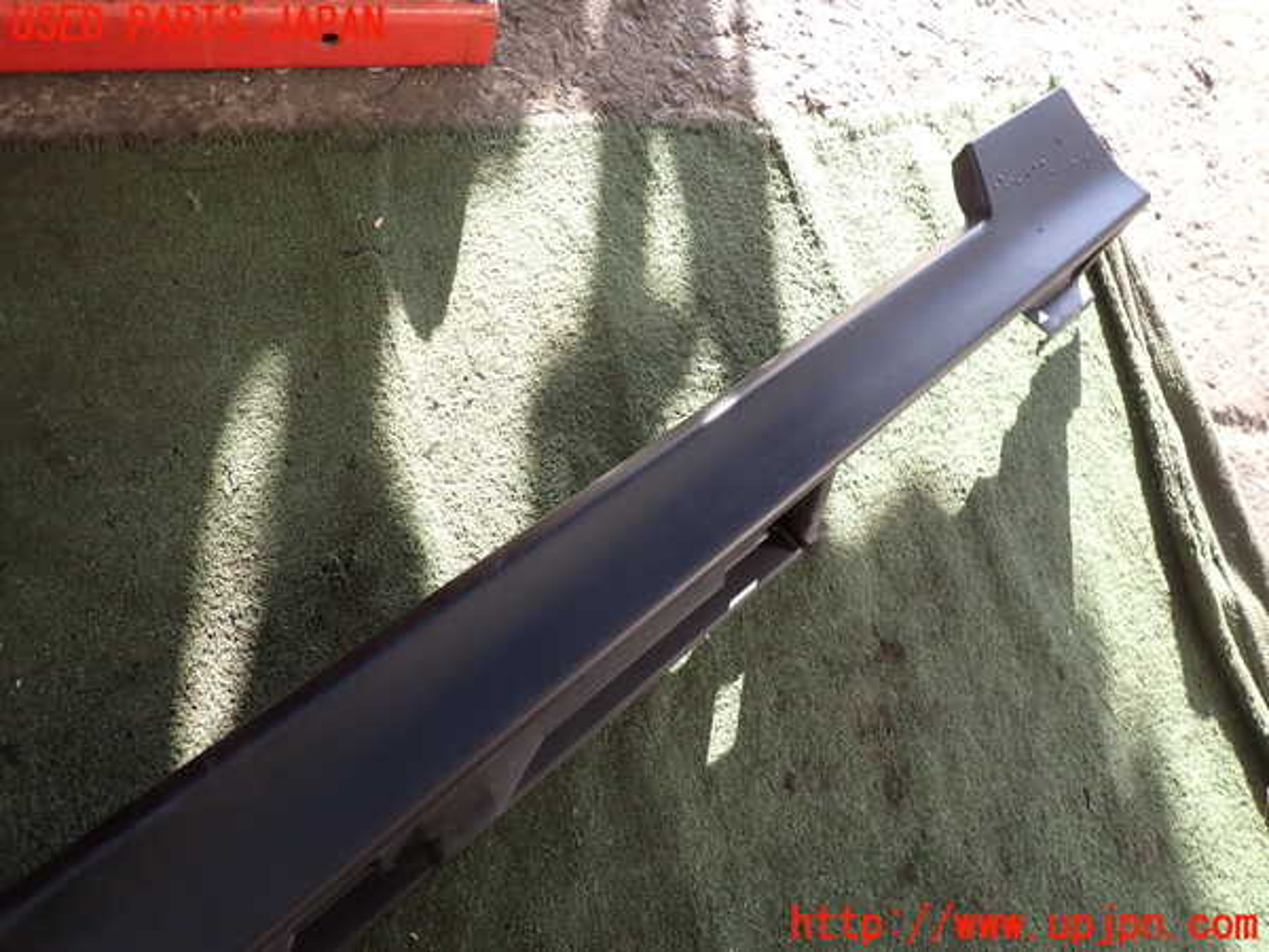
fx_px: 916
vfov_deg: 54.9
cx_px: 634
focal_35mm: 25
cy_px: 476
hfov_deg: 69.4
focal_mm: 4.5
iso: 100
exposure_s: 1/60
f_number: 2
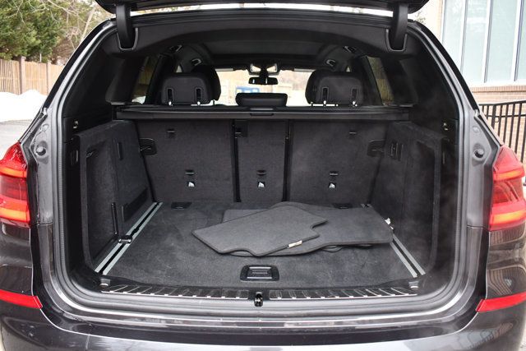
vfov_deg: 43.6
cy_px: 176
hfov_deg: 61.9
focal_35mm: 30
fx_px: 438
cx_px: 263
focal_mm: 20
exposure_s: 1/125
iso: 800
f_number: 3.8
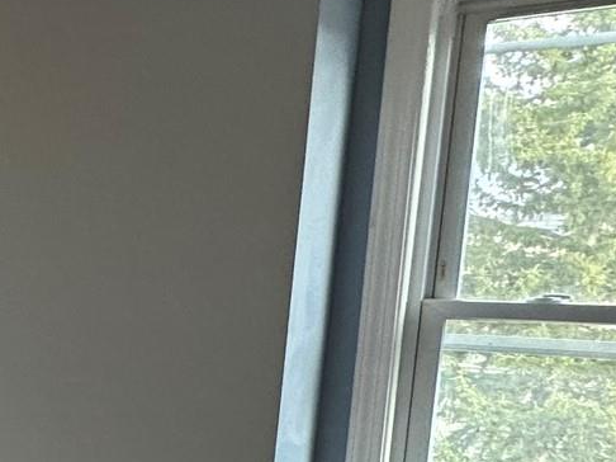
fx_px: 1049
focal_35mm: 59
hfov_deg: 19.1
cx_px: -619
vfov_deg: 24.4
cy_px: 367
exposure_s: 1/120
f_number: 2.2
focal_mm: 2.22
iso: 125
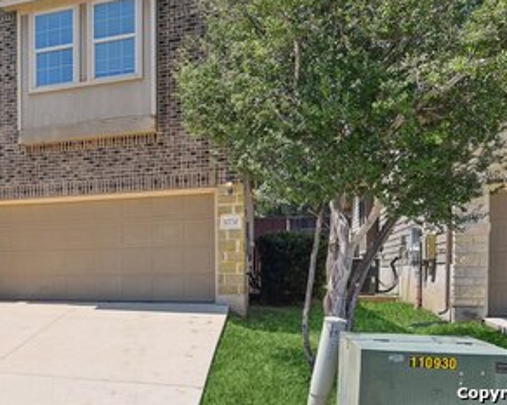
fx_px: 525
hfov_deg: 46.0
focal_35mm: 35
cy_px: 53
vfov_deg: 39.6
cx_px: 40
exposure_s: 1/400
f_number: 8
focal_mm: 17
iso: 400
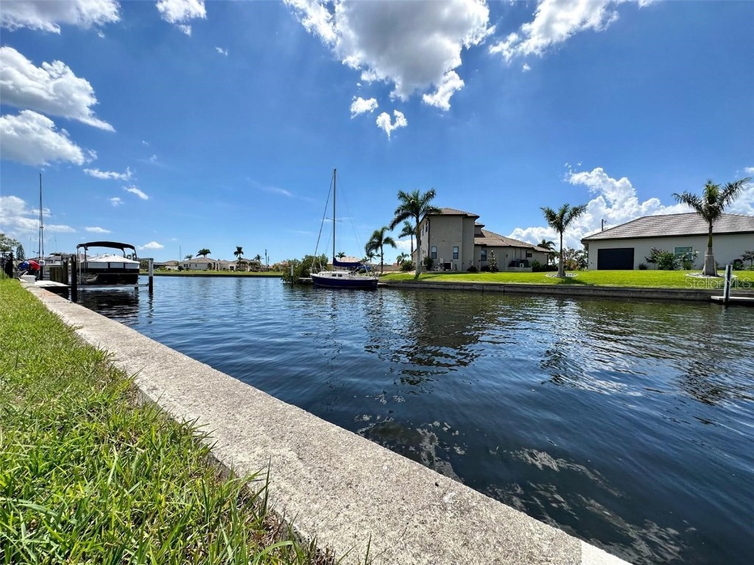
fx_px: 305
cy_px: 282
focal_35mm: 14
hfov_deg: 102.1
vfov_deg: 85.7
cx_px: 377
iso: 50
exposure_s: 1/2506
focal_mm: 2.22
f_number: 2.2
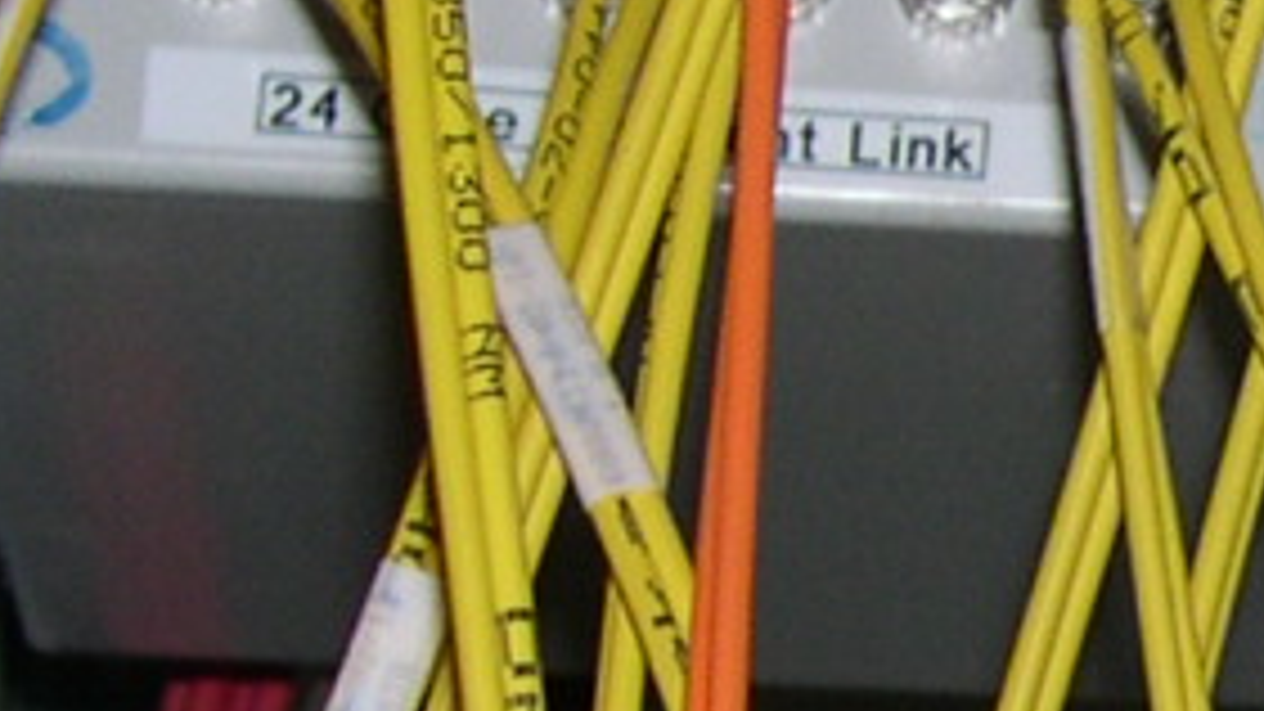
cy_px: 567
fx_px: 7909
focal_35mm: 236
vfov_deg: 5.1
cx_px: 2195
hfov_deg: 8.8
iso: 100
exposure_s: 1/60
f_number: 2.8
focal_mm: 8
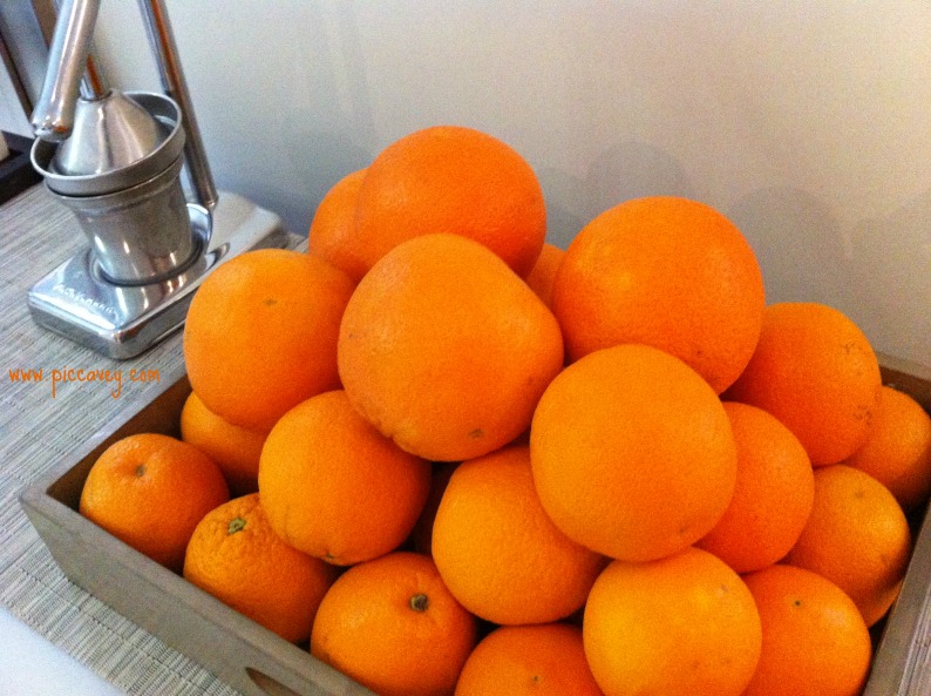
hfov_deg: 52.7
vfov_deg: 40.6
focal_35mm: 35
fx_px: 940
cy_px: 348
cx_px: 466
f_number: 2.8
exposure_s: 1/15
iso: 500
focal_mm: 3.85
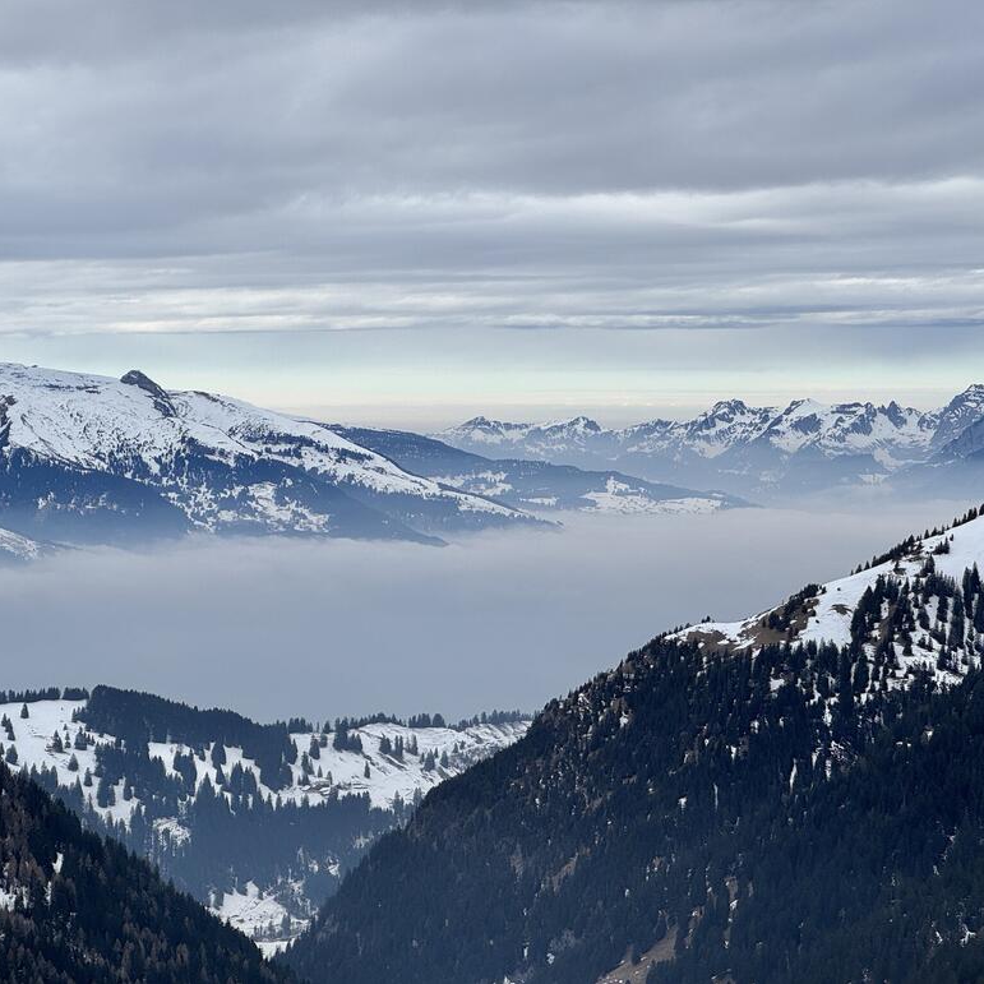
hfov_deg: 19.1
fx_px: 2927
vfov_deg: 19.1
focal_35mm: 91
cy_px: 492
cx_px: 488
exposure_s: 1/544
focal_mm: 9
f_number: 2.8
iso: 25
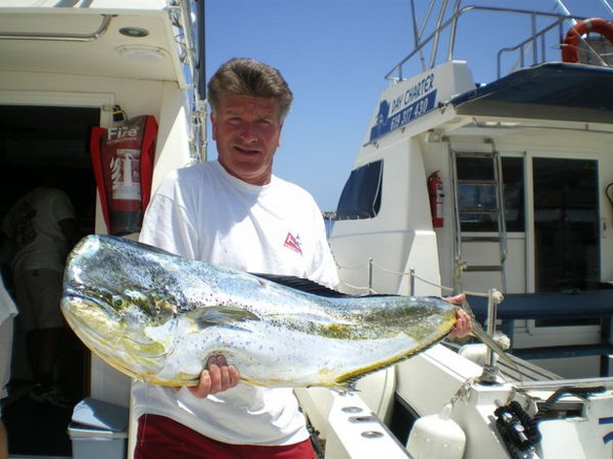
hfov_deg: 51.4
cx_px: 306
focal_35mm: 36
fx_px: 637
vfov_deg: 39.6
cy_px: 230
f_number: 4.6
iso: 50
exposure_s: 1/500
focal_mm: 6.3
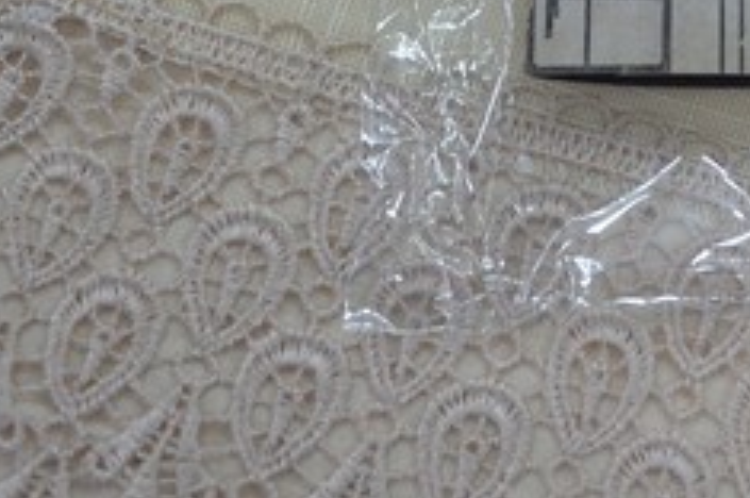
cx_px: 890
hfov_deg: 19.0
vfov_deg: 12.5
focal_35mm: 102
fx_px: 2122
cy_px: -335
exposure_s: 1/60
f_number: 8
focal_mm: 20
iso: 360
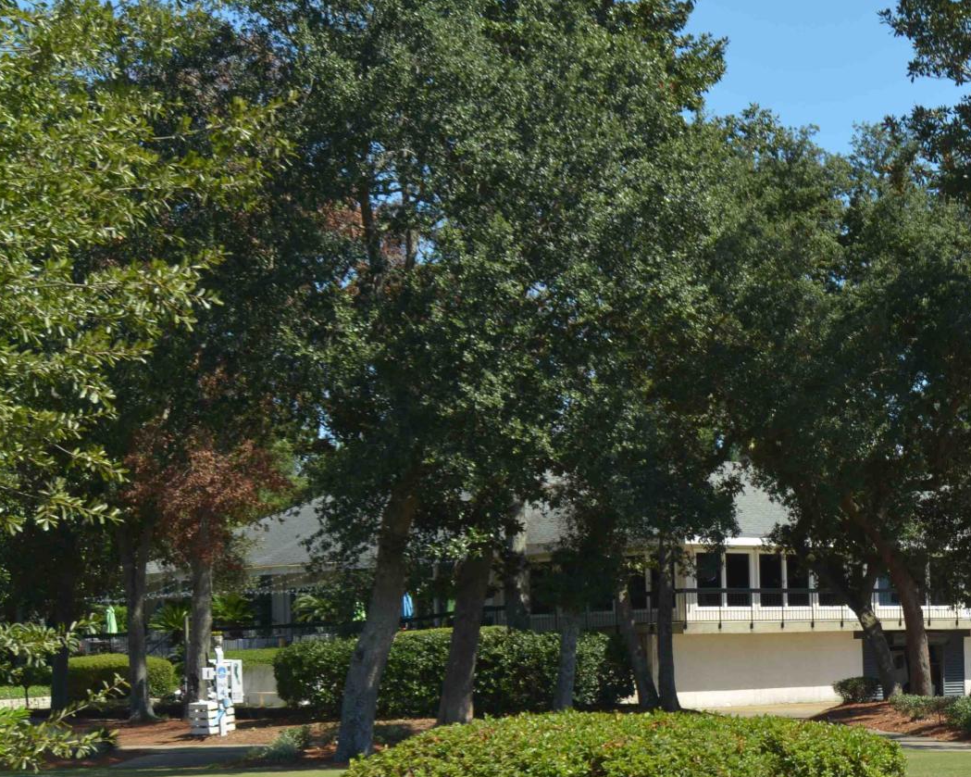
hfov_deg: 19.4
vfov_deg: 16.3
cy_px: 600
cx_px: 1098
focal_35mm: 94
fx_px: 2701
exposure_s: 1/250
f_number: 7.1
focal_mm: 35
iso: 100
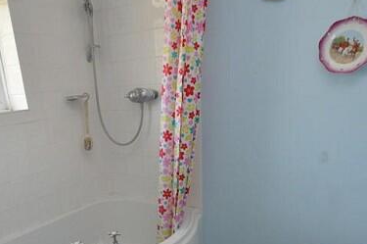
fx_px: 326
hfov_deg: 58.3
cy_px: 206
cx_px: 148
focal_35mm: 32
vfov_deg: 38.9
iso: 800
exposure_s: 1/100
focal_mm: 10
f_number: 7.1
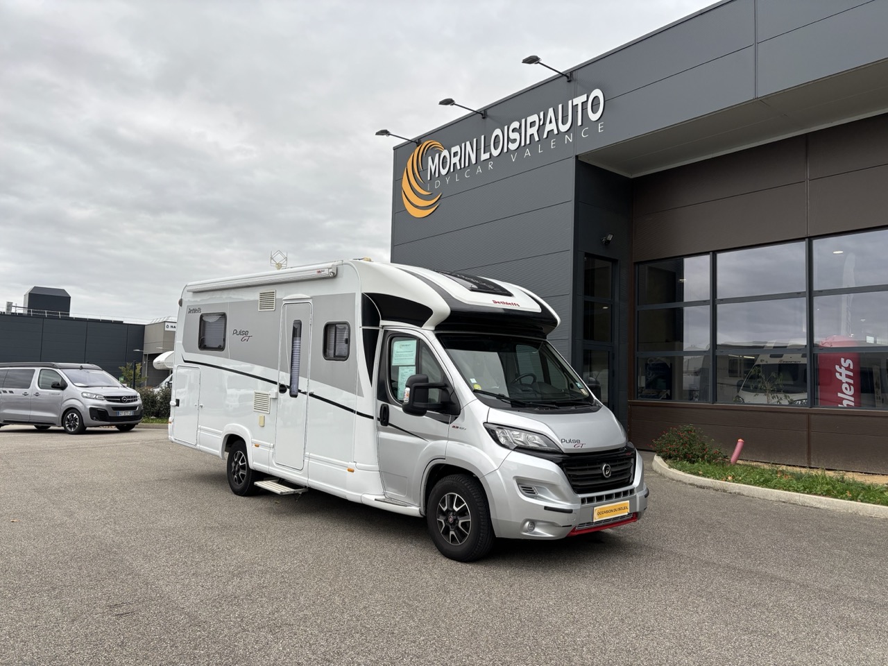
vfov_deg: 53.1
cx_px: 444
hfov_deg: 67.3
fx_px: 667
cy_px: 333
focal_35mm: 26
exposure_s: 1/657
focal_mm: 5.96
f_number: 1.6
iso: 50
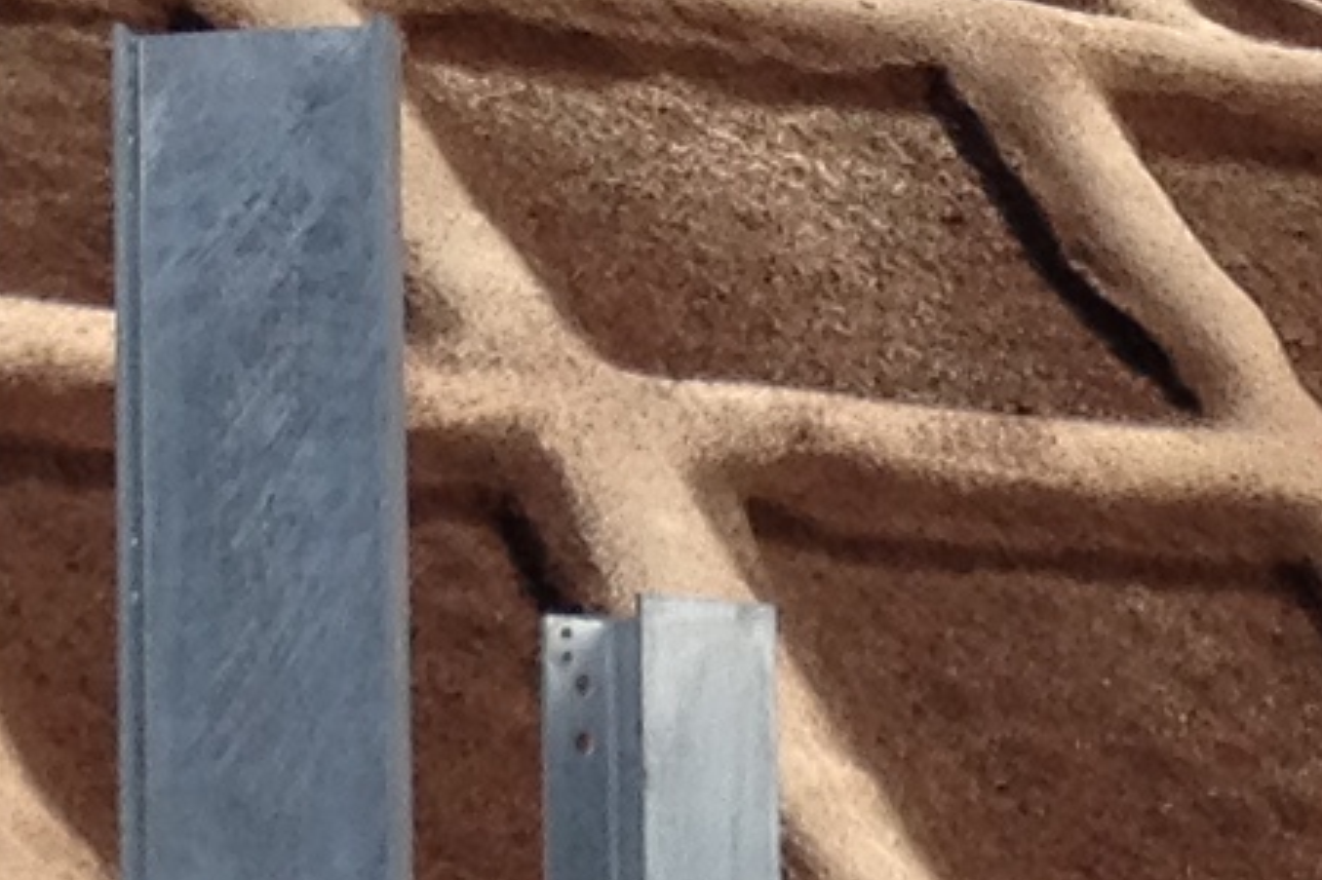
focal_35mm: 263
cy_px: -58
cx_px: 769
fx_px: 9654
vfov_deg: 5.2
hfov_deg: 7.8
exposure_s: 1/736
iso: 50
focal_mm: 4.28
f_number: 2.4
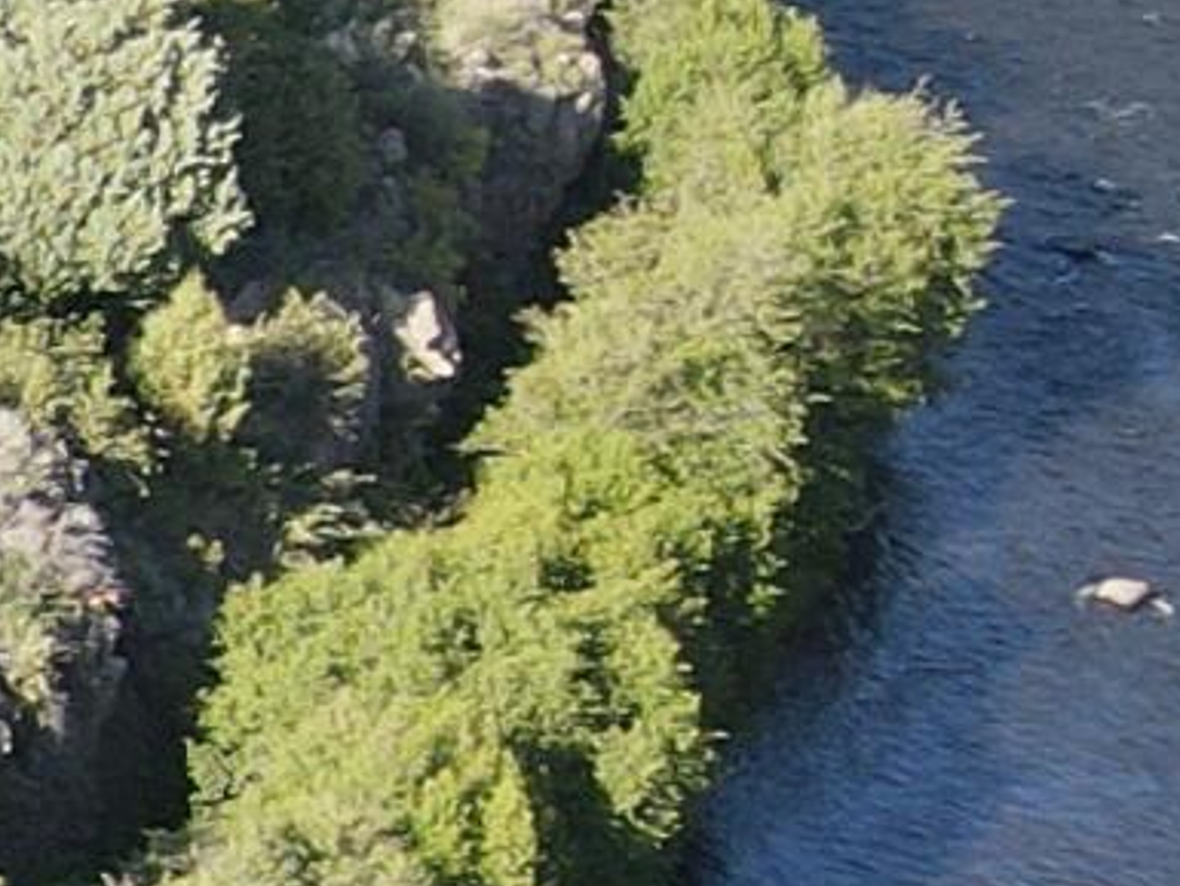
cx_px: -2130
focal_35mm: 187
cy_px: 1625
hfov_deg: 9.0
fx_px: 6376
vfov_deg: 7.7
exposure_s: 1/180
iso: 100
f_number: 2.8
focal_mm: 4.5
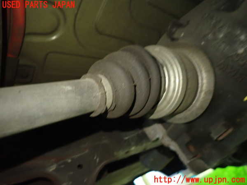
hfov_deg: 69.4
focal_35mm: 25
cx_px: 124
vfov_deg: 54.9
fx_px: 178
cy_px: 92
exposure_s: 1/30
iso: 640
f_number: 2
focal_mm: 4.5
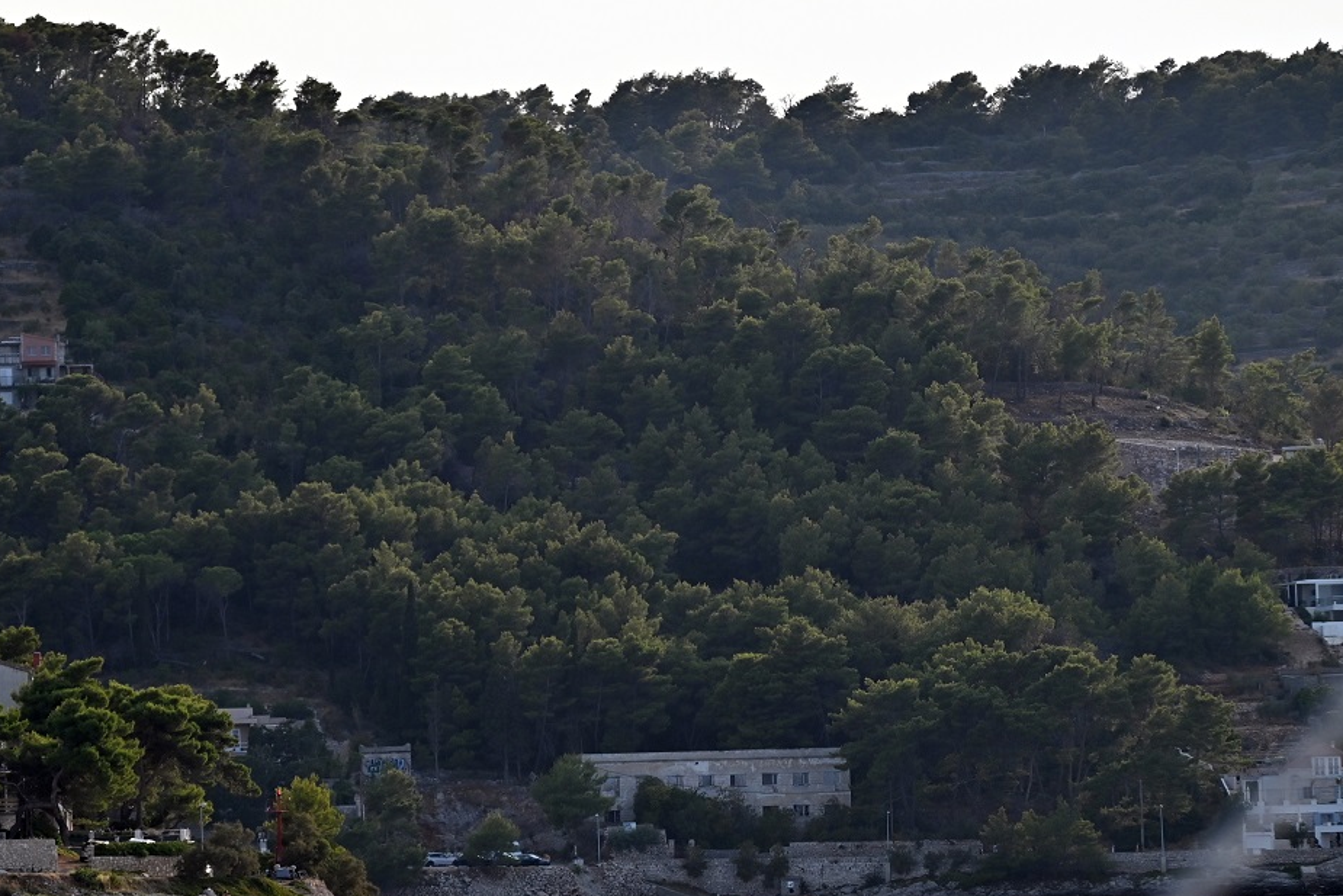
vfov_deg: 6.3
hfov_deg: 9.4
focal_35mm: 219
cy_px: 480
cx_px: 565
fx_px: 8171
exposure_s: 1/1600
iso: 250
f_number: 4.8
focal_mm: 135
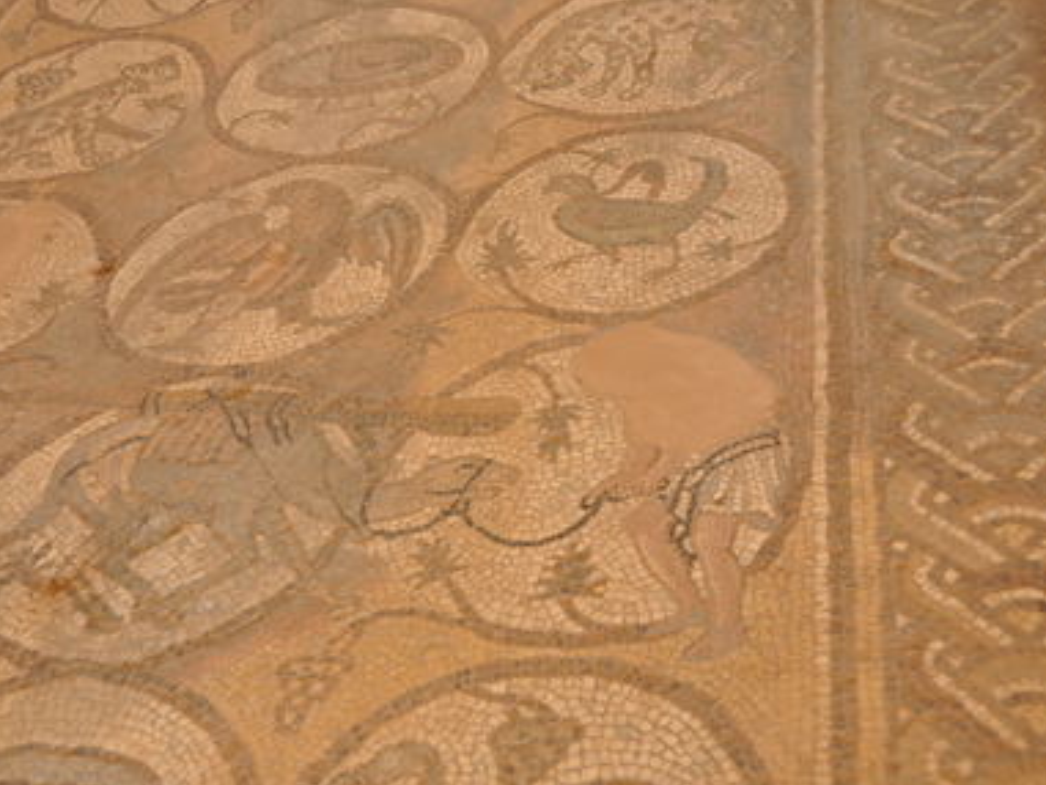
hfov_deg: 37.1
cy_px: 398
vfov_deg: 28.3
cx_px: 549
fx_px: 1558
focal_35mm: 52
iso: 200
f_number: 5.6
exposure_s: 1/125
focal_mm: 31
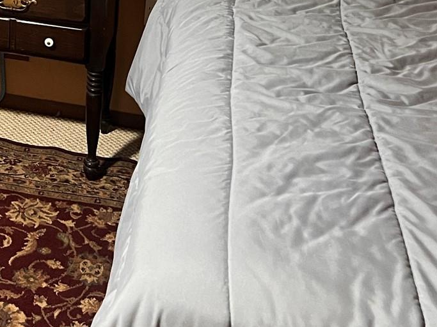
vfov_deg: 17.4
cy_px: -126
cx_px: -92
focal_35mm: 78
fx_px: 985
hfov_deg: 22.9
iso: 400
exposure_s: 1/60
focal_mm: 5.7
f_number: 1.5
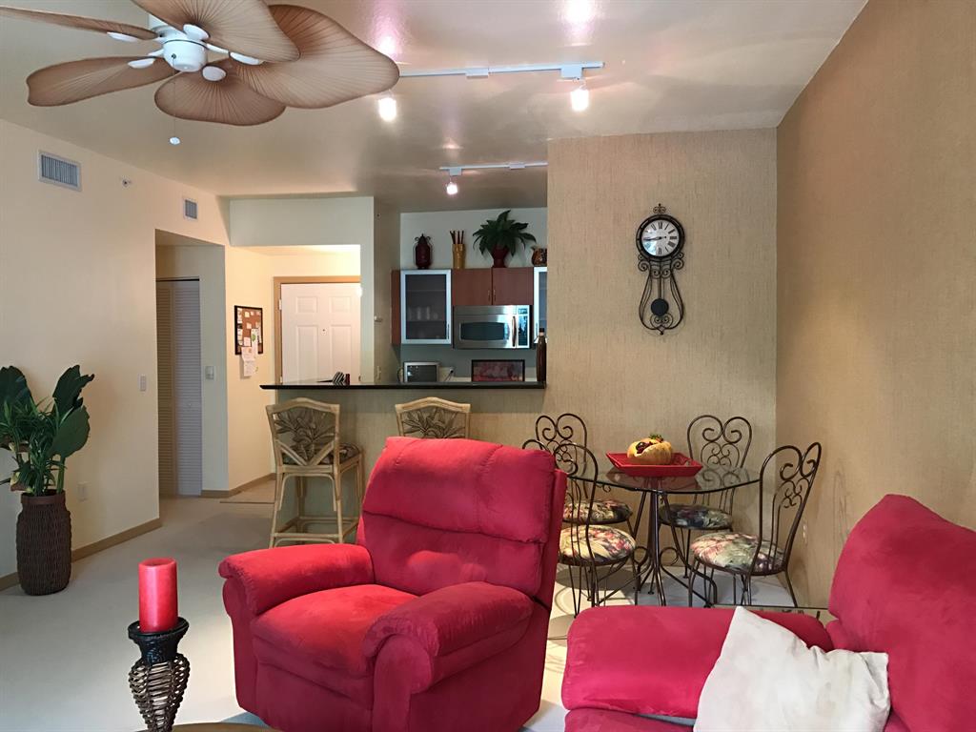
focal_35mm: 28
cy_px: 366
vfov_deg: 49.7
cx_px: 488
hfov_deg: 63.4
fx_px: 789
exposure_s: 1/15
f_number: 1.8
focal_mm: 3.99
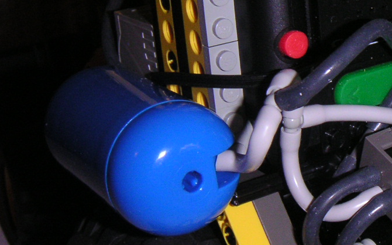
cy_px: 68
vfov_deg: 16.8
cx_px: 374
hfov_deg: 25.7
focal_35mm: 77
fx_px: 822
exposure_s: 1/45
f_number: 6.7
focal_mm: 6
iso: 160
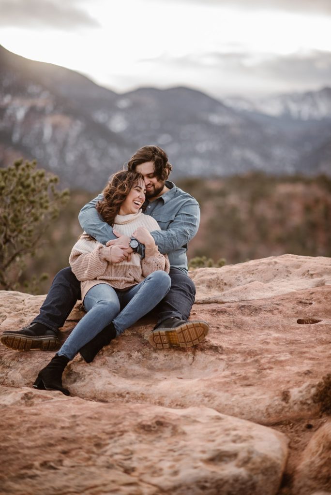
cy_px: 248
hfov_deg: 16.1
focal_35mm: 85
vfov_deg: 23.9
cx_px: 166
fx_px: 1171
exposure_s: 1/1000
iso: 200
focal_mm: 85
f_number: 1.6
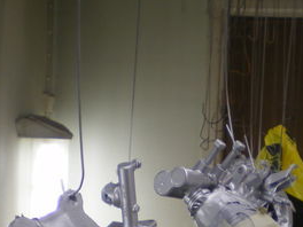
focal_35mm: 92
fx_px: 805
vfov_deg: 15.6
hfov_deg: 21.3
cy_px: 246
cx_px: 117
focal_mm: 6.3
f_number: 3.1
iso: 64
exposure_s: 1/40
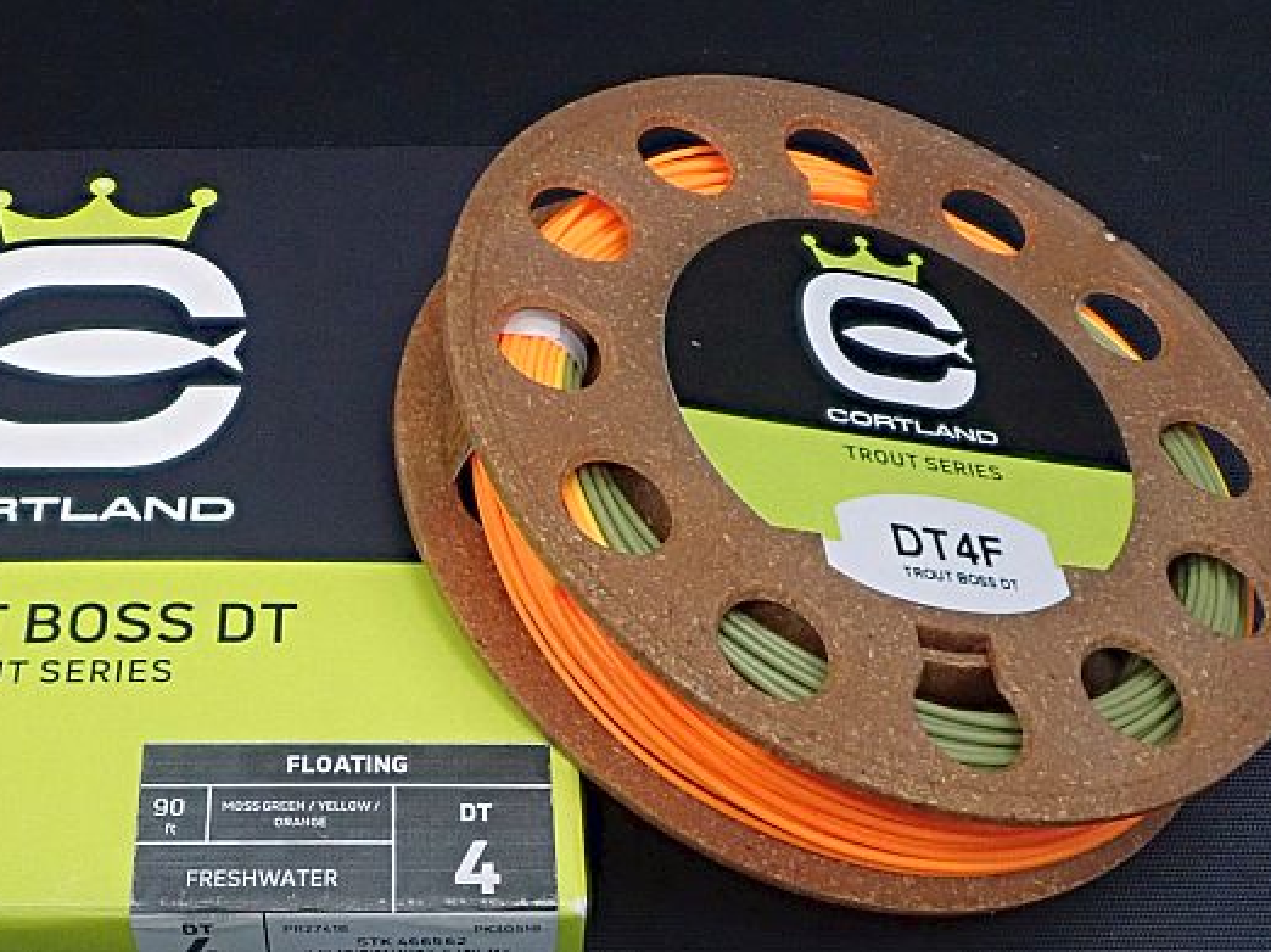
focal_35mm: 46
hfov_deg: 40.7
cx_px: 411
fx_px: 1688
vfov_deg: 31.3
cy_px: 609
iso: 800
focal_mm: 5.5
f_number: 3.2
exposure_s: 1/100
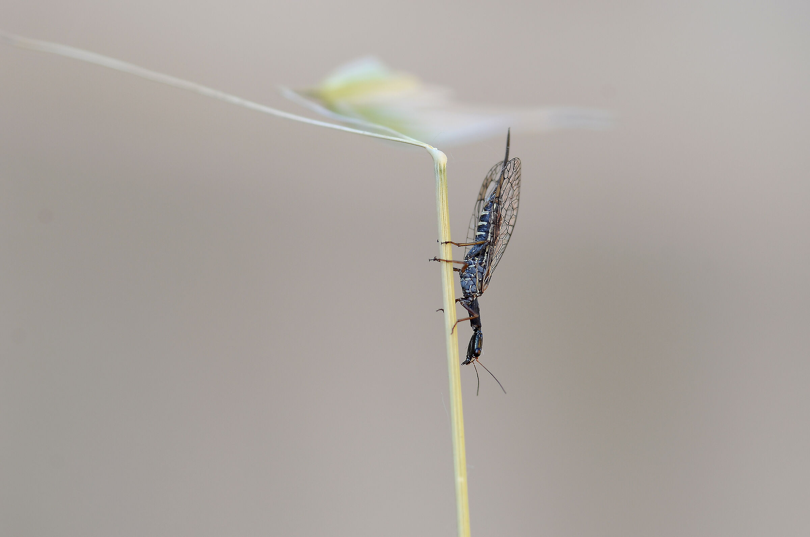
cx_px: 405
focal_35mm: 158
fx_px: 3537
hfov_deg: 13.1
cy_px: 268
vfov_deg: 8.7
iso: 280
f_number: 7.1
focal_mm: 105
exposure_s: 1/320
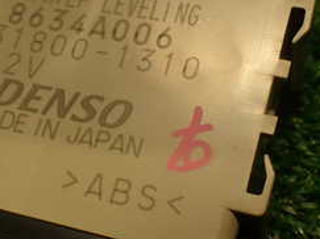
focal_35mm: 79
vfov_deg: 18.6
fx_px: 730
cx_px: 78
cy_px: 126
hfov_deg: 24.4
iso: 200
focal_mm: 5.79
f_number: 2.4
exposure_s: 1/60
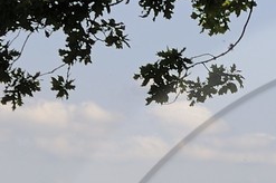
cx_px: 447
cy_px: 455
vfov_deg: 3.0
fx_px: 3476
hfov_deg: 4.5
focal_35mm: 454
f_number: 14
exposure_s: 1/125
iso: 200
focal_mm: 70
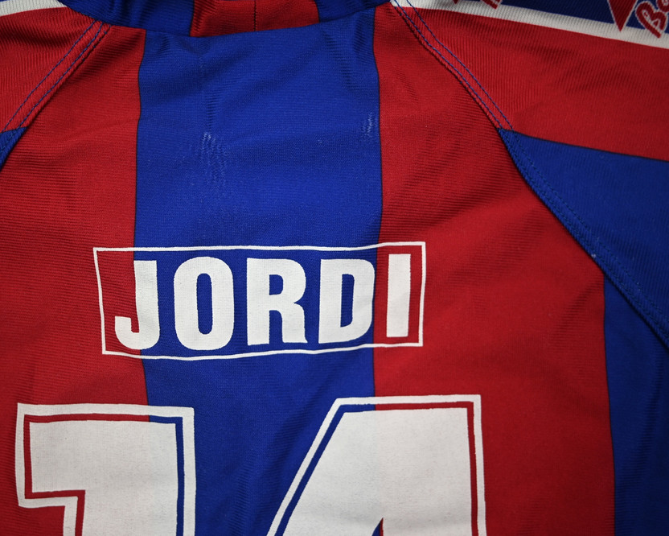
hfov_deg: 50.6
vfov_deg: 41.6
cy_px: 268
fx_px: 704
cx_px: 287
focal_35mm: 36
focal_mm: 31.5
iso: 200
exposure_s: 1/125
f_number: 4.8
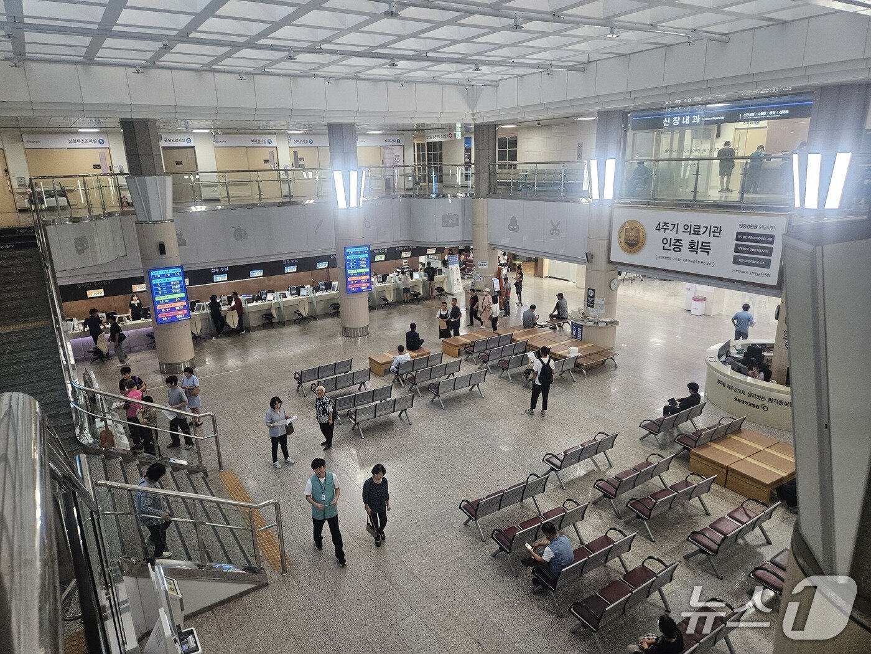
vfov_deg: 58.9
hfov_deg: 73.9
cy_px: 327
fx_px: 579
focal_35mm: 23
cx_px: 436
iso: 200
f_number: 1.8
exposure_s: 1/120
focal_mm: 5.4
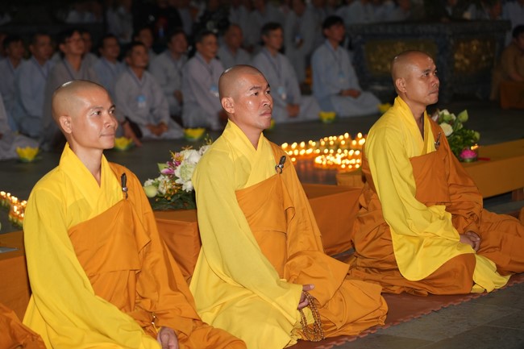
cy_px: 174
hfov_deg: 19.5
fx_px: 1528
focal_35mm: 105
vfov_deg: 13.0
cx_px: 262
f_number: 4
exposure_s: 1/80
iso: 640
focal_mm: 105
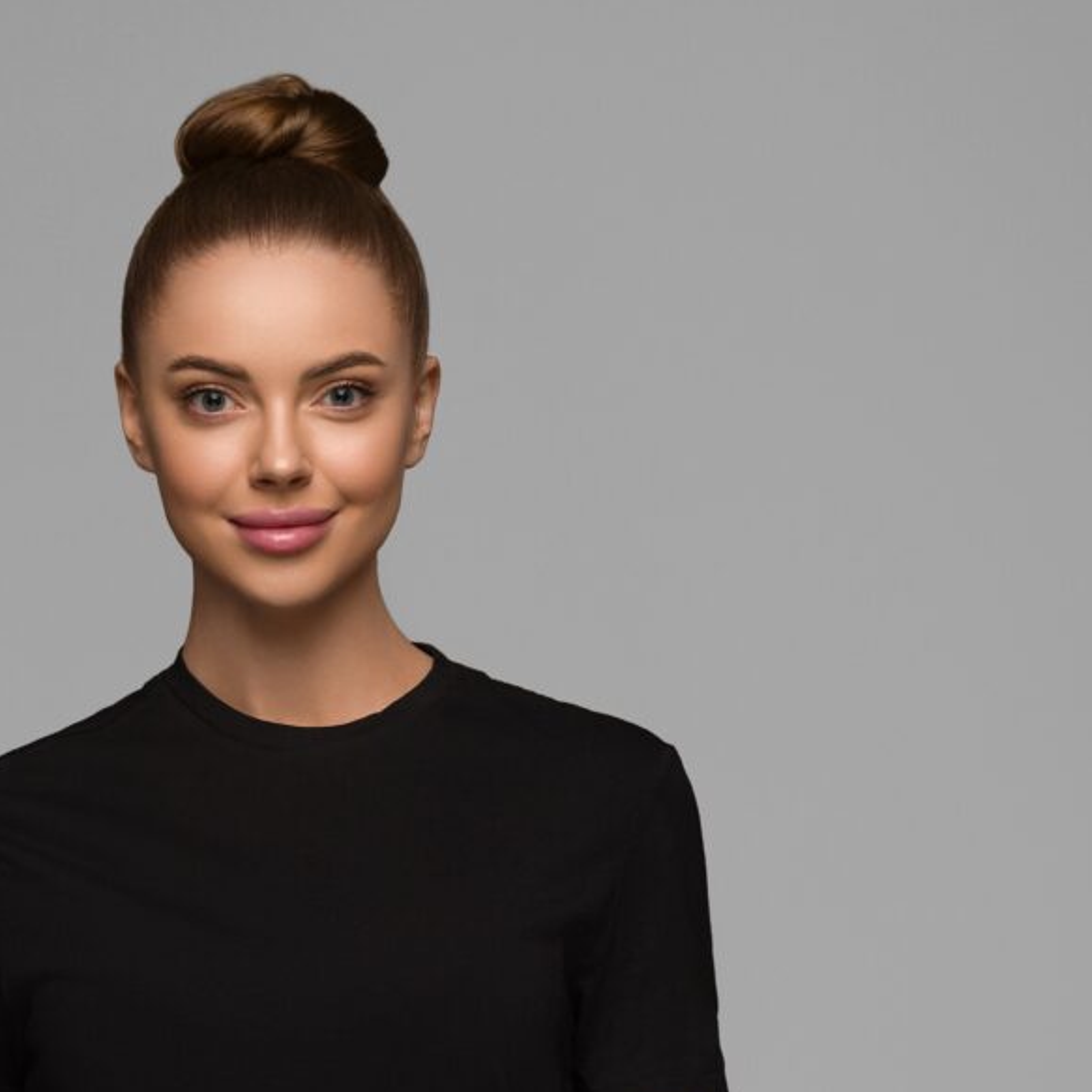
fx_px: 5211
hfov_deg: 11.9
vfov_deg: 12.0
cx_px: 234
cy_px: 667
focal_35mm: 146
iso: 100
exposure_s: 1/40
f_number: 9
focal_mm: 120
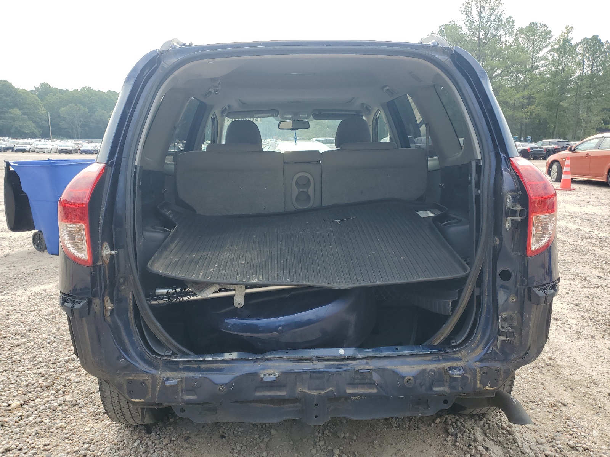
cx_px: 305
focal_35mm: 26
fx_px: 458
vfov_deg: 53.1
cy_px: 228
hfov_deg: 67.3
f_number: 1.5
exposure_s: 1/1111
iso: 50
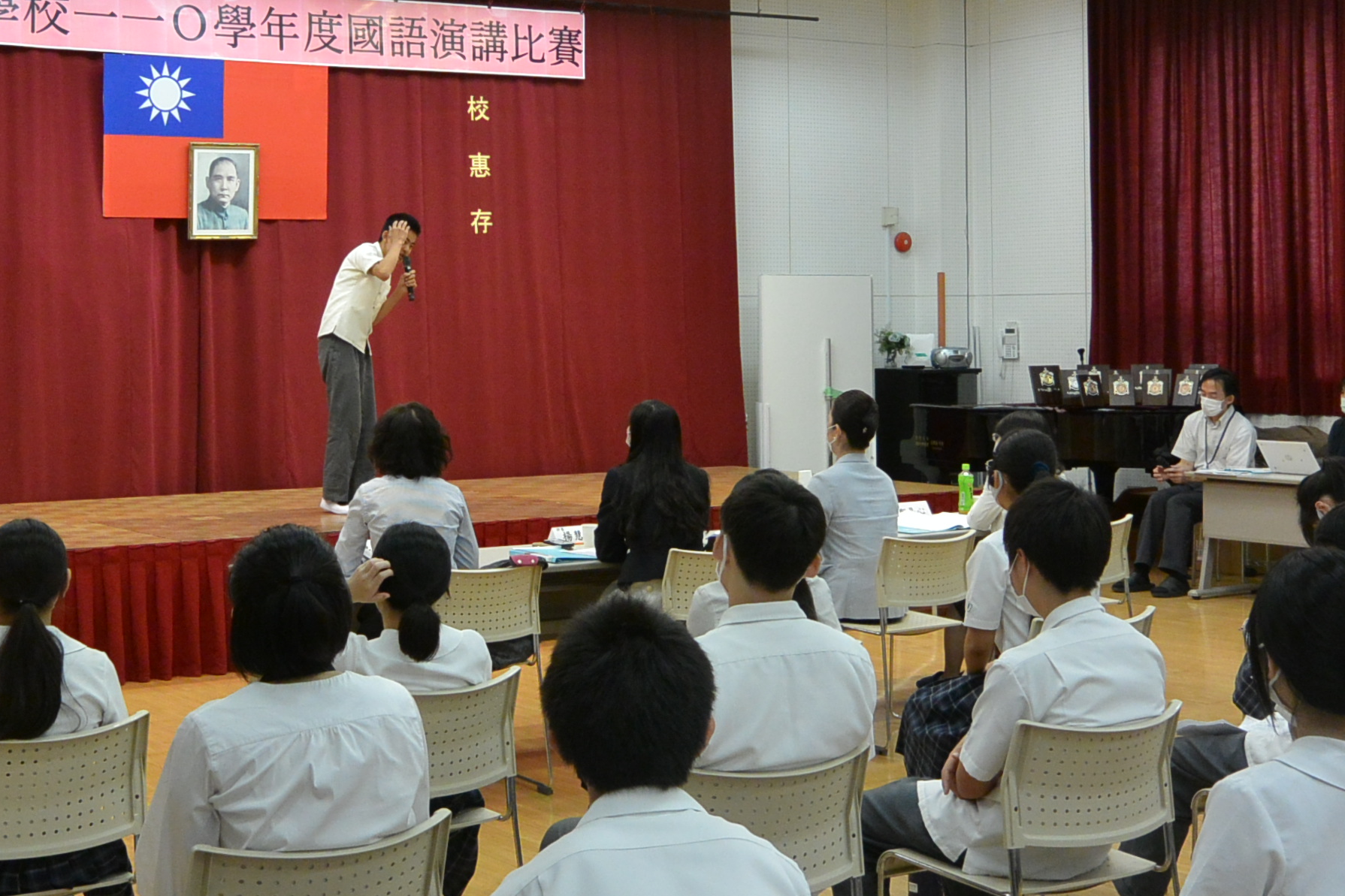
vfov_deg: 24.0
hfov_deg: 35.6
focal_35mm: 56
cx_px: 583
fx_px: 2092
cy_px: 276
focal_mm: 11
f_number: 3.5
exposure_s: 1/125
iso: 450
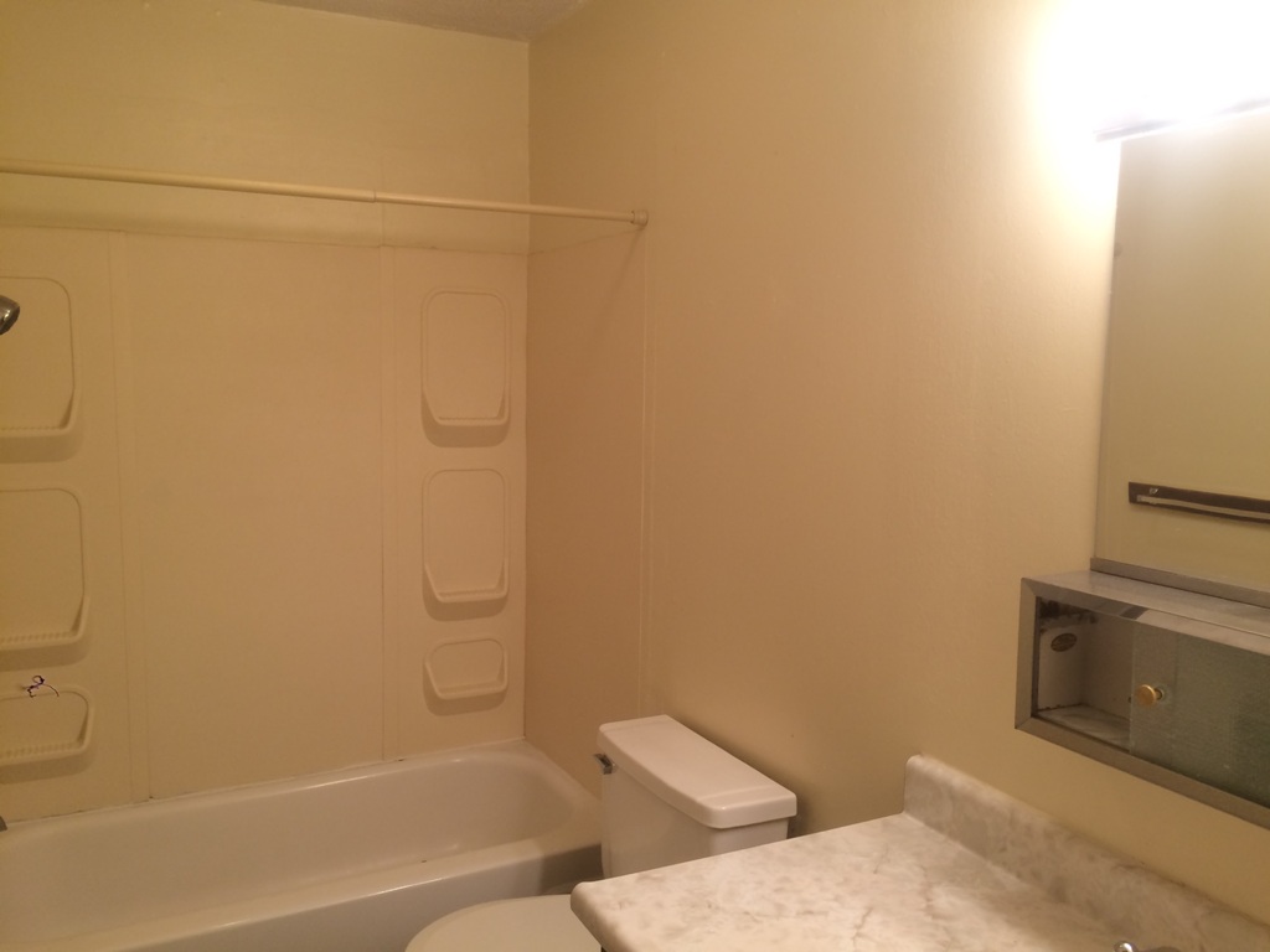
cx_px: 635
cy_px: 476
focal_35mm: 29
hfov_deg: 61.7
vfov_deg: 48.2
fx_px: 1064
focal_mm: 4.15
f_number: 2.2
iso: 50
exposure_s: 1/30
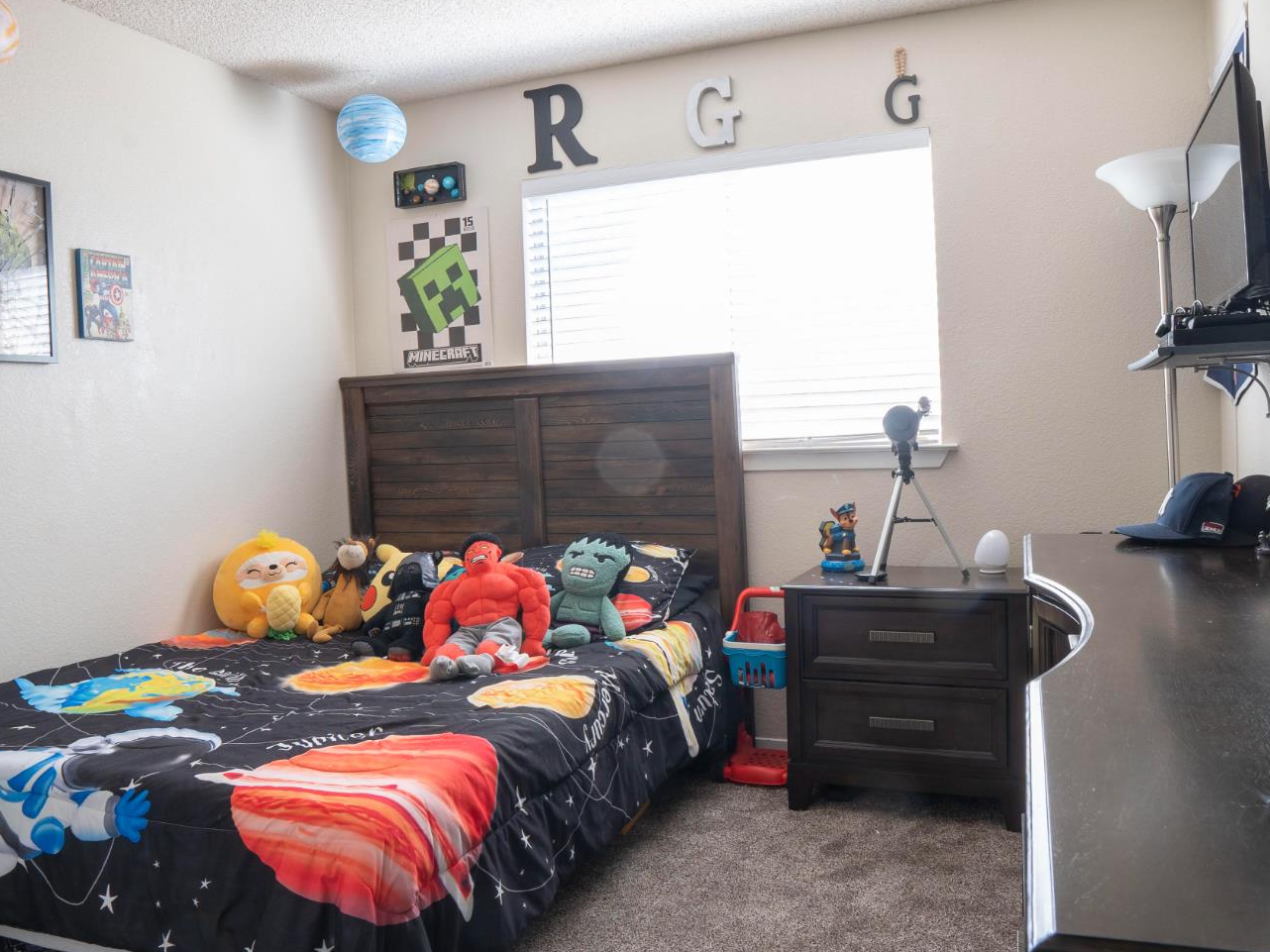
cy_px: 474
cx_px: 651
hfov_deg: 65.3
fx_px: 990
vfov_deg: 51.3
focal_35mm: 27
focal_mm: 16
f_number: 11
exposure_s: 1
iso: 100
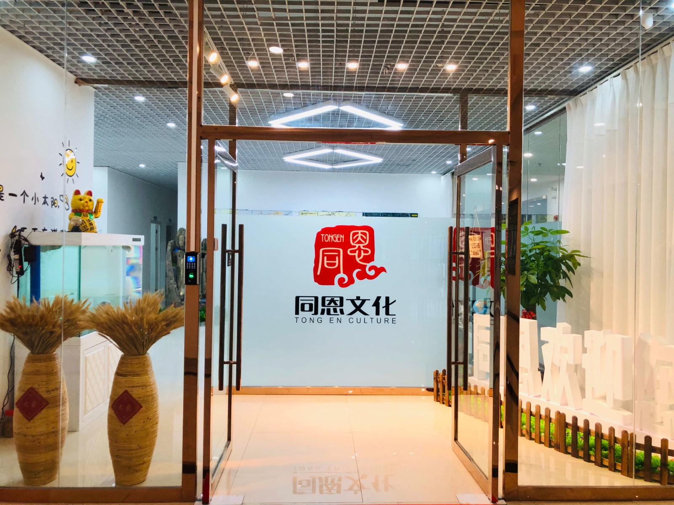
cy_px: 252
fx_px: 545
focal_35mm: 28
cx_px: 337
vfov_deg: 49.7
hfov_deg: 63.4
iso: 40
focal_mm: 4
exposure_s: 1/33
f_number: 1.8
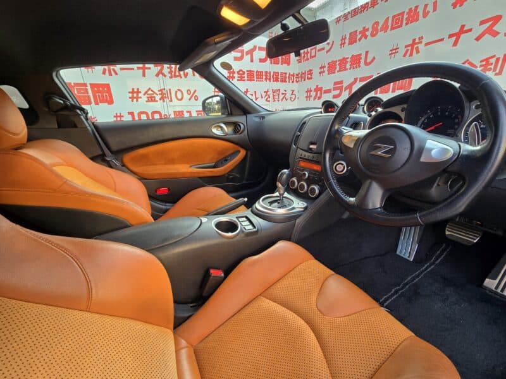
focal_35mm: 13
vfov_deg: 89.9
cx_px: 253
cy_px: 190
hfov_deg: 106.2
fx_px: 190
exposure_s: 1/50
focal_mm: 2.2
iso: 50
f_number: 2.2
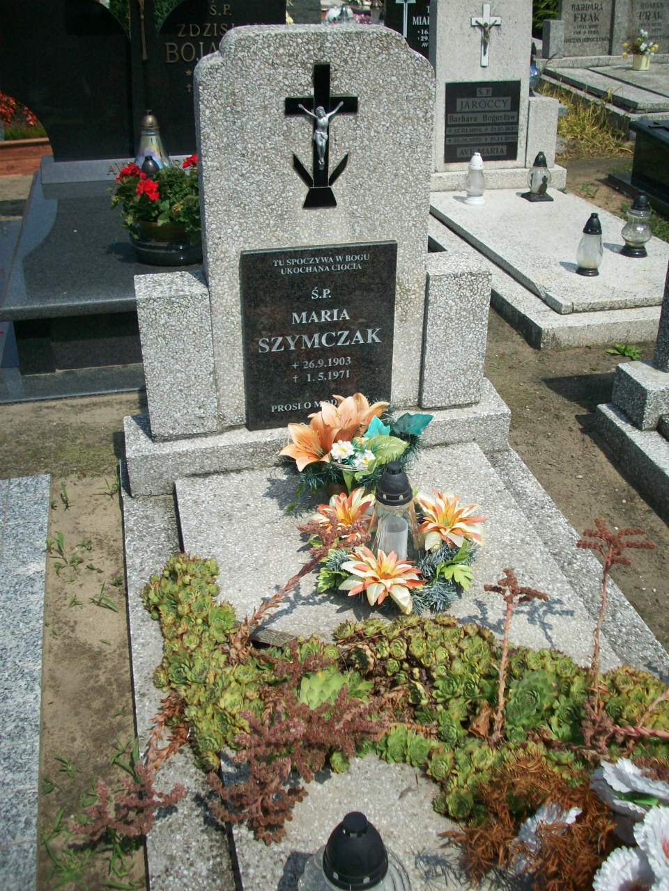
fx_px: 953
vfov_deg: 50.1
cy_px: 446
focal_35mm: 37
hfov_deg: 38.7
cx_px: 334
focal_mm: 6.2
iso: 80
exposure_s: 1/593
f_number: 5.6
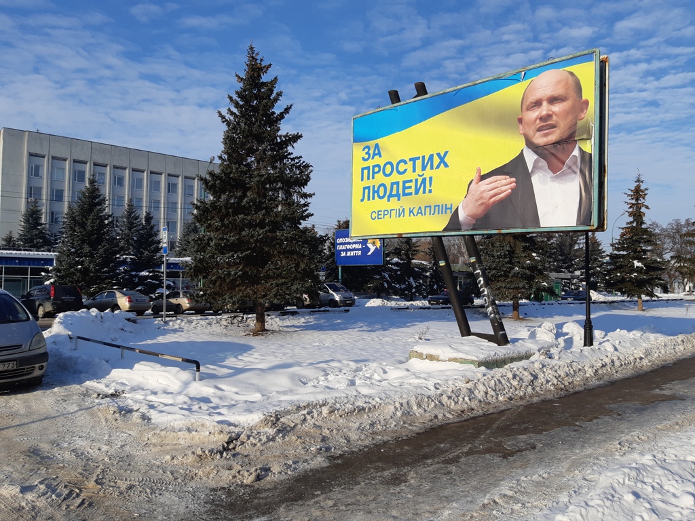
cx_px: 348
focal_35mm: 26
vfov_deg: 53.1
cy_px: 260
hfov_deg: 67.3
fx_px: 522
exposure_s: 1/2703
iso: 40
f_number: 1.7
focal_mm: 3.93
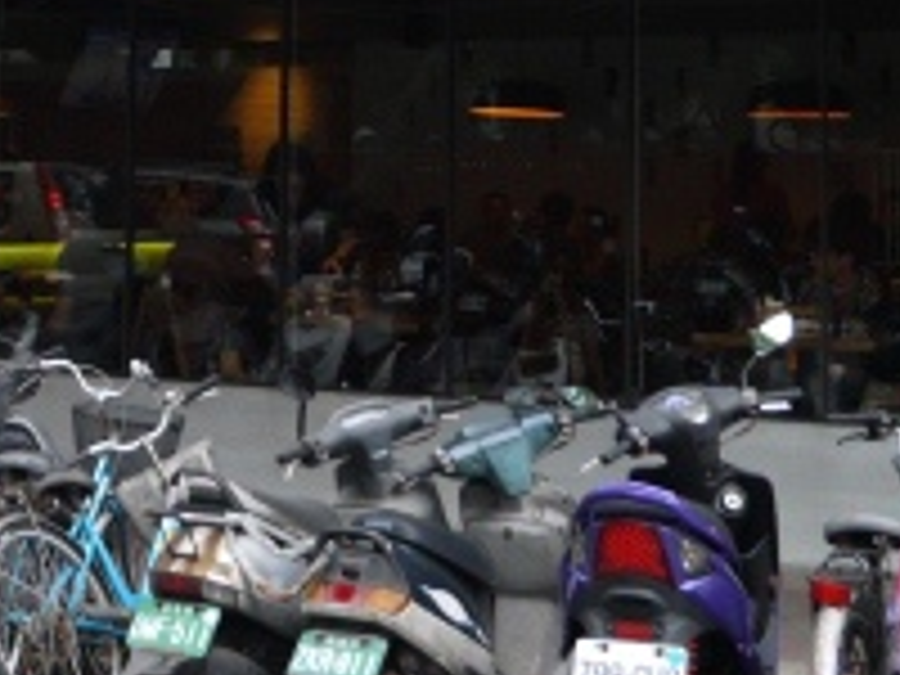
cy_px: 63
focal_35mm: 85
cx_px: 140
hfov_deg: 22.6
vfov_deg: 17.1
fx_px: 2210
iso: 160
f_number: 5
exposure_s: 1/100
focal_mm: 19
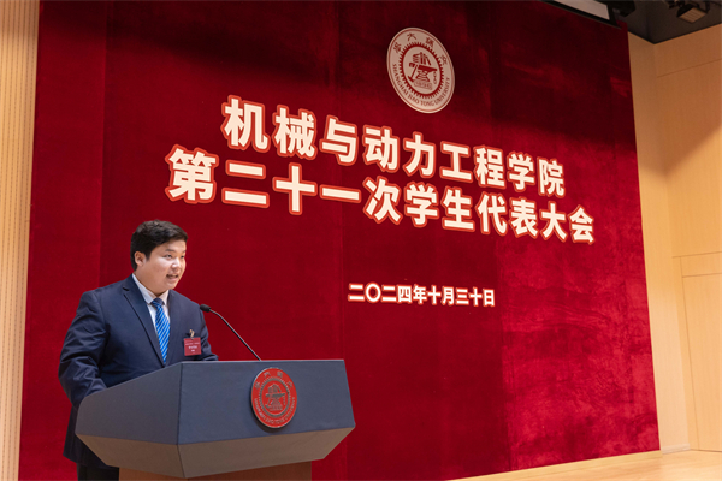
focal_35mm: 39
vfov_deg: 34.2
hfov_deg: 49.6
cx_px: 361
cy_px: 240
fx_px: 782
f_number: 4.5
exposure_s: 1/60
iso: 1250
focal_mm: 26
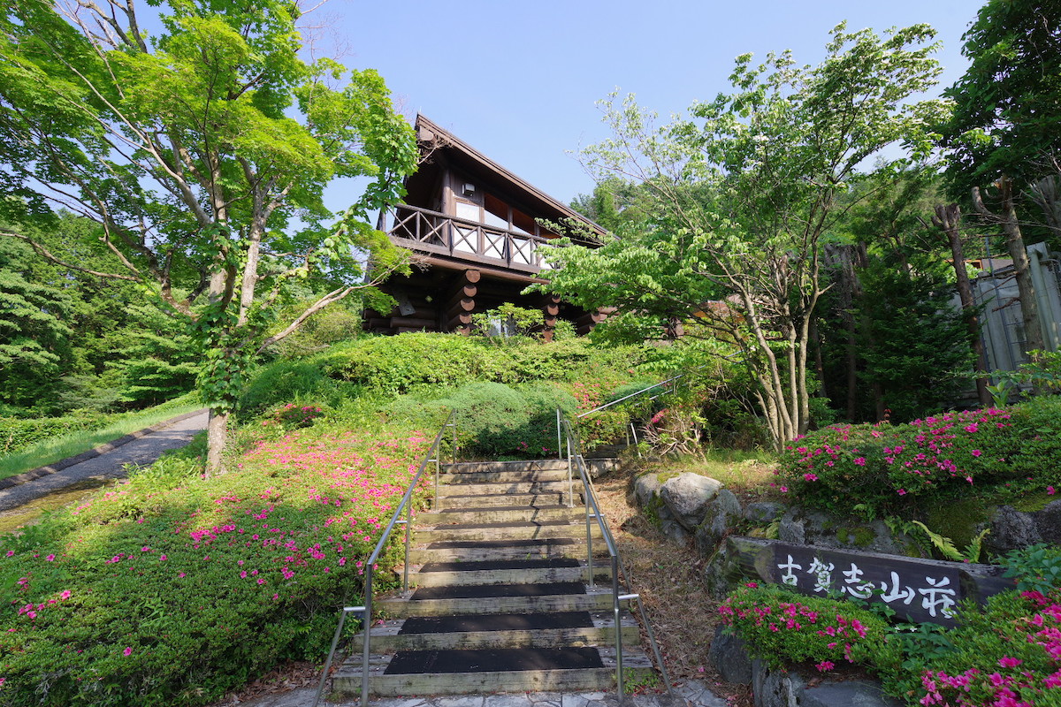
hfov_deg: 96.7
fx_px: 472
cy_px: 354
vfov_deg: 73.7
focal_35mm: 16
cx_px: 530
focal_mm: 16
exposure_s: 1/100
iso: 200
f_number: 10
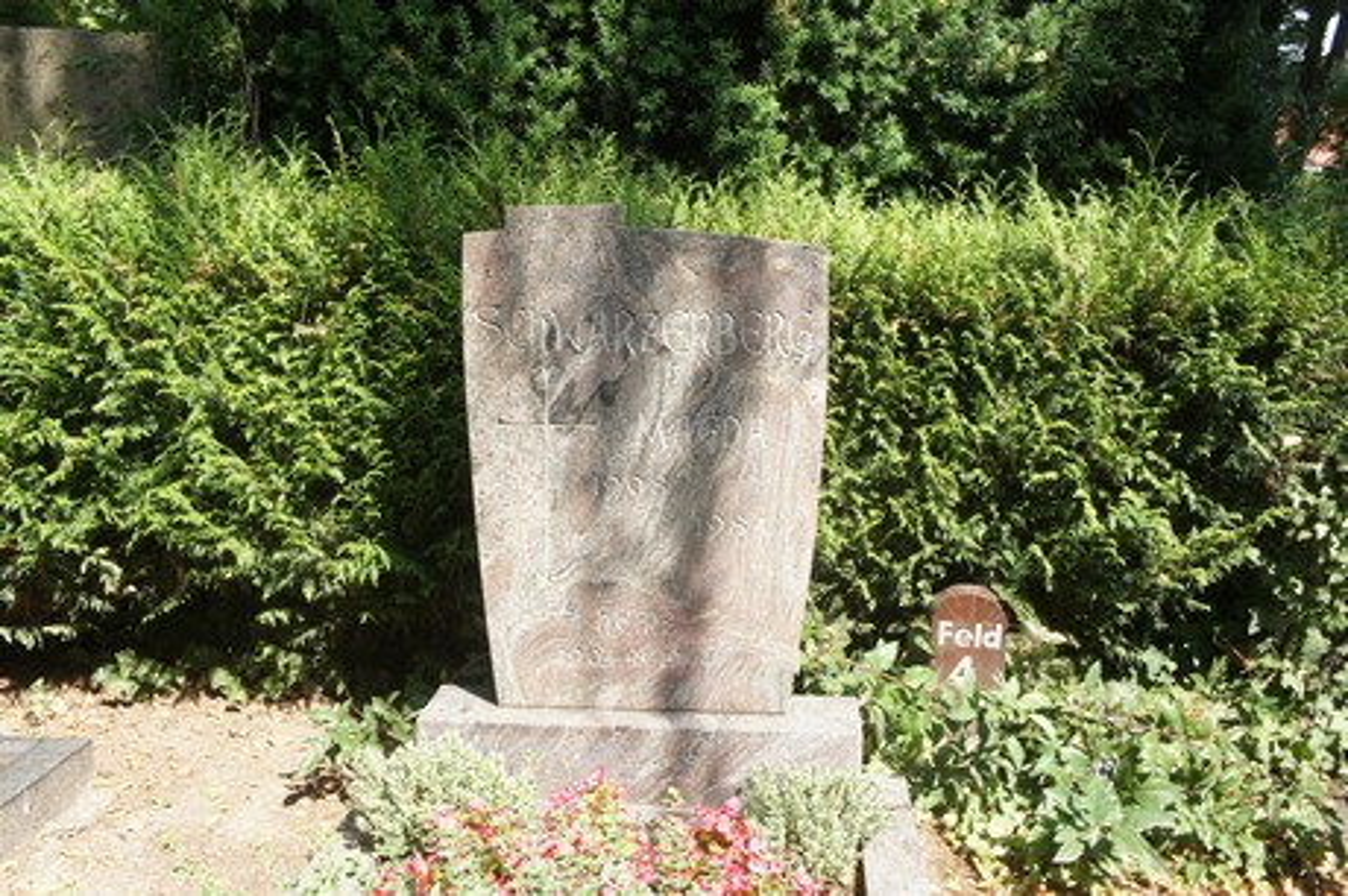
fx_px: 1515
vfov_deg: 33.0
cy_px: 448
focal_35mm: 40
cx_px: 674
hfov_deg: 48.0
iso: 200
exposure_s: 1/125
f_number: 6.3
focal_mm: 27
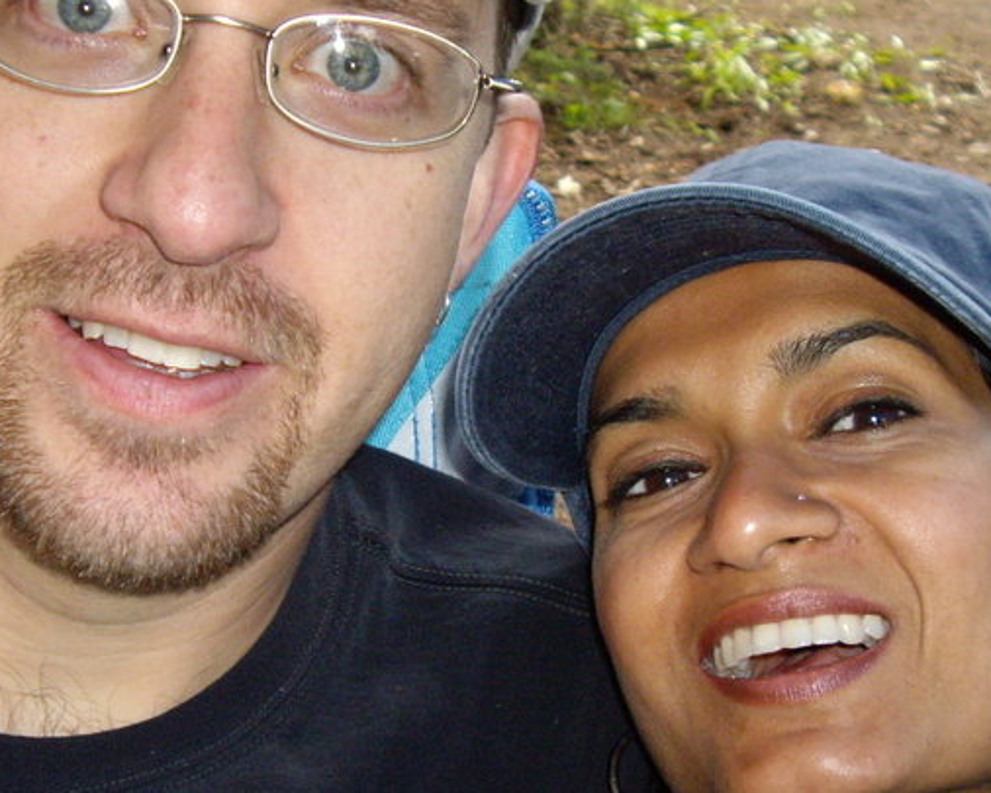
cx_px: 448
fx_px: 2200
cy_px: 452
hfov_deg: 25.4
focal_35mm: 75
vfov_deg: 20.4
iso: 200
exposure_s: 1/40
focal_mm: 6.2
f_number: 2.7
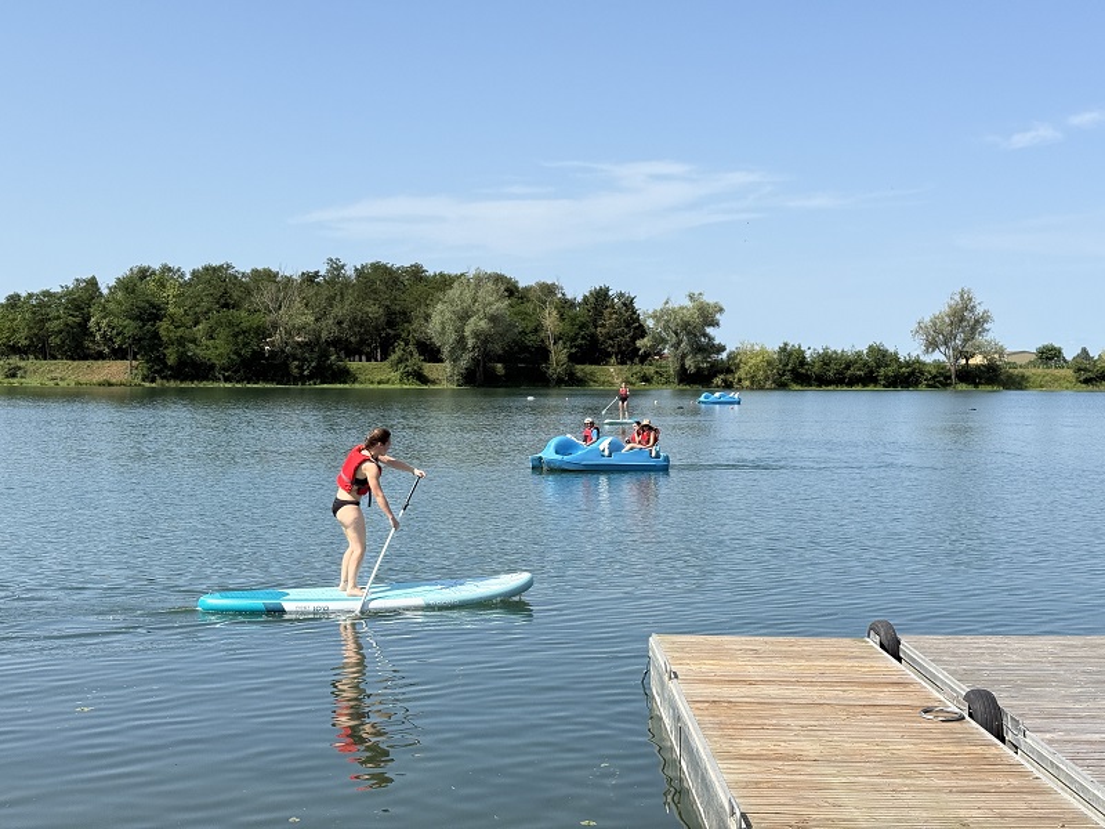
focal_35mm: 48
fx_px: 1532
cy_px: 414
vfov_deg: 30.3
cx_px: 552
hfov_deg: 39.7
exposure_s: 1/4587
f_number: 1.78
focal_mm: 6.76
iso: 64
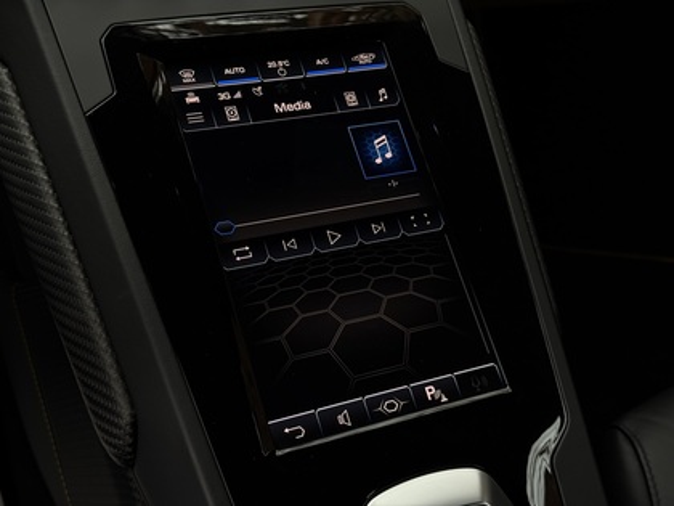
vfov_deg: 30.3
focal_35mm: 48
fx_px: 935
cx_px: 337
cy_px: 253
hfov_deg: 39.7
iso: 200
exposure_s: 1/251
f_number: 1.78
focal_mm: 6.76
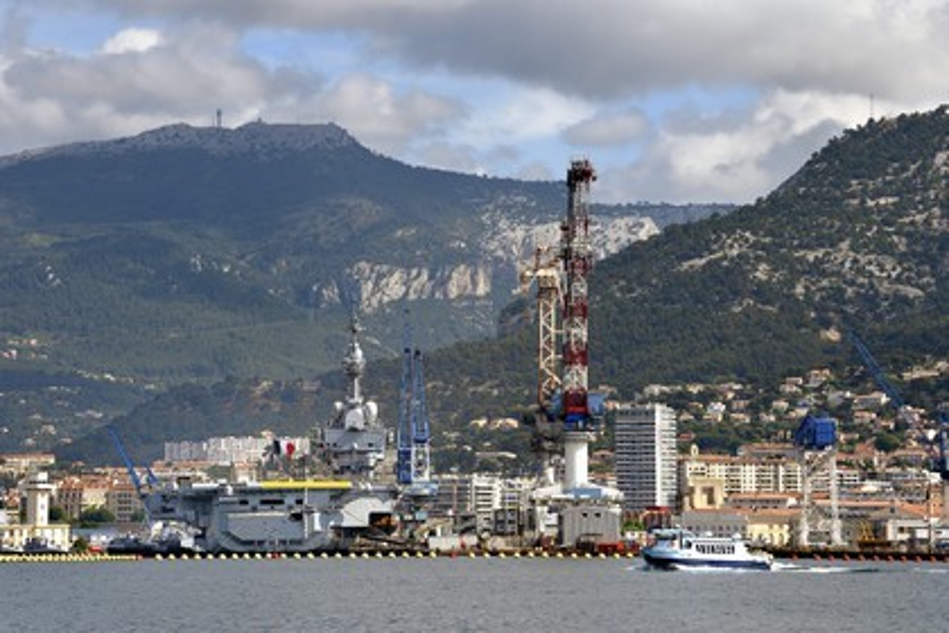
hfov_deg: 11.4
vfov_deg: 7.6
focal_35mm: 180
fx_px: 4745
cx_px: 474
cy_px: 316
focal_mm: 180
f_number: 9
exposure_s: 1/640
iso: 200
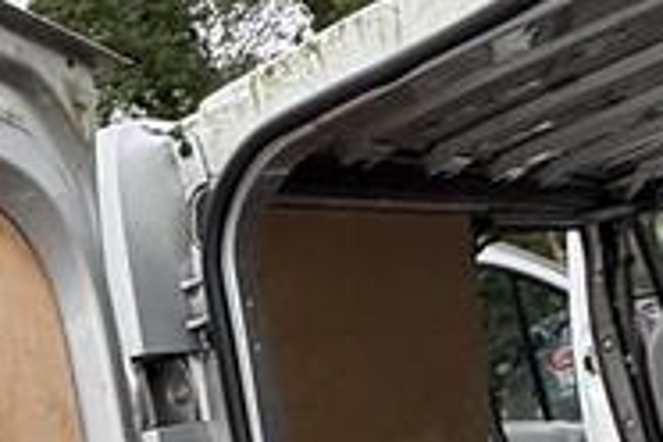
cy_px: 734
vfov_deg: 16.9
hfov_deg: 28.3
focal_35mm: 70
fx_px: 1289
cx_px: 146
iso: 125
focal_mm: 2.22
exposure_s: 1/99
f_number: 2.2
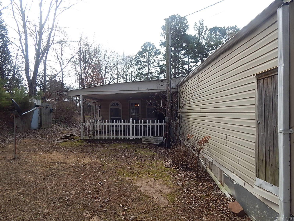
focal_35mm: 22
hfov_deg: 76.4
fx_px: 187
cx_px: 147
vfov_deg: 61.1
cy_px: 110
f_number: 3
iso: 125
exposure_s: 1/640
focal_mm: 4
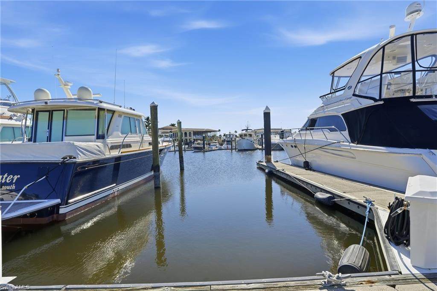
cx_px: 218
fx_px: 194
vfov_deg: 73.7
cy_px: 146
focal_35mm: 16
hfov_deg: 96.8
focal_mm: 16
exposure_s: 1/2500
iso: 200
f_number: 9
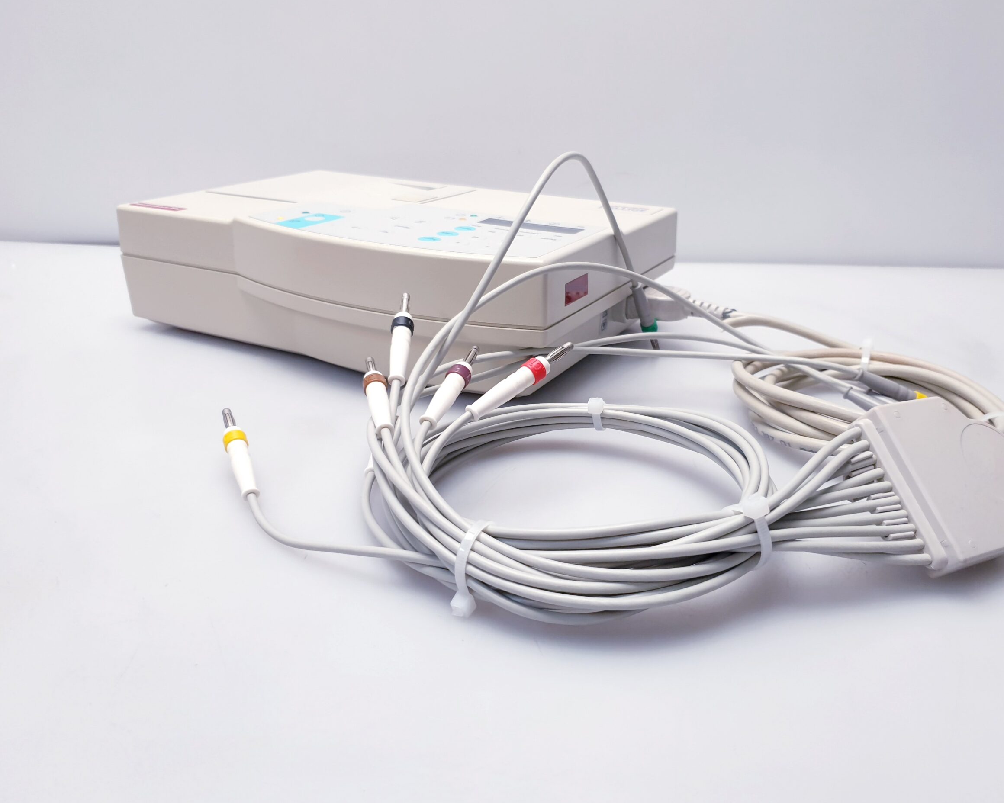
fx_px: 832
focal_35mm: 28
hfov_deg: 62.2
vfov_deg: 51.5
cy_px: 399
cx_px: 526
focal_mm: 4.3
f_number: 2.4
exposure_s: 1/50
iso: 64
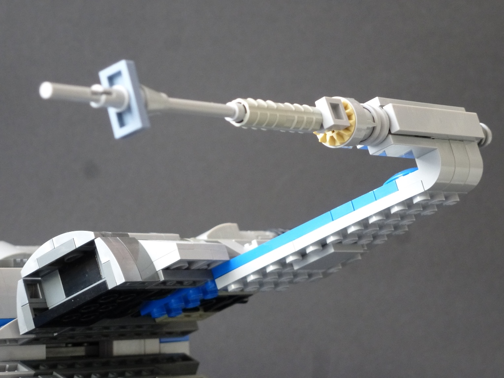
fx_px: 1762
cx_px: 252
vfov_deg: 12.2
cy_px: 189
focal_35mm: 121
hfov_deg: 16.3
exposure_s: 1/6
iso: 400
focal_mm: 21.7
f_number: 5.1
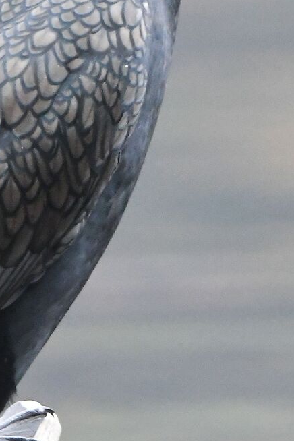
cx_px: 26
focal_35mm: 3851
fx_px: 47171
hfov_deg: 0.4
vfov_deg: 0.5
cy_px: 153
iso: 8000
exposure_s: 1/640
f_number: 8
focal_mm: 700
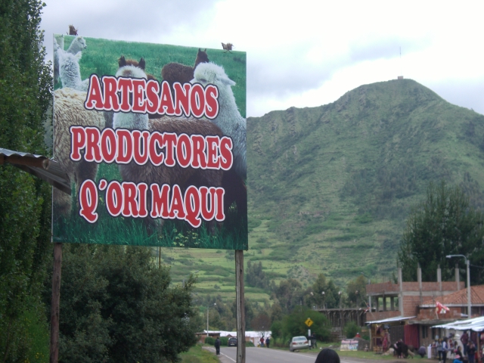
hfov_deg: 17.3
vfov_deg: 13.0
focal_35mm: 114
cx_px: 242
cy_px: 182
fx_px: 1594
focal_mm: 23.7
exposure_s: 1/200
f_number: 5.4
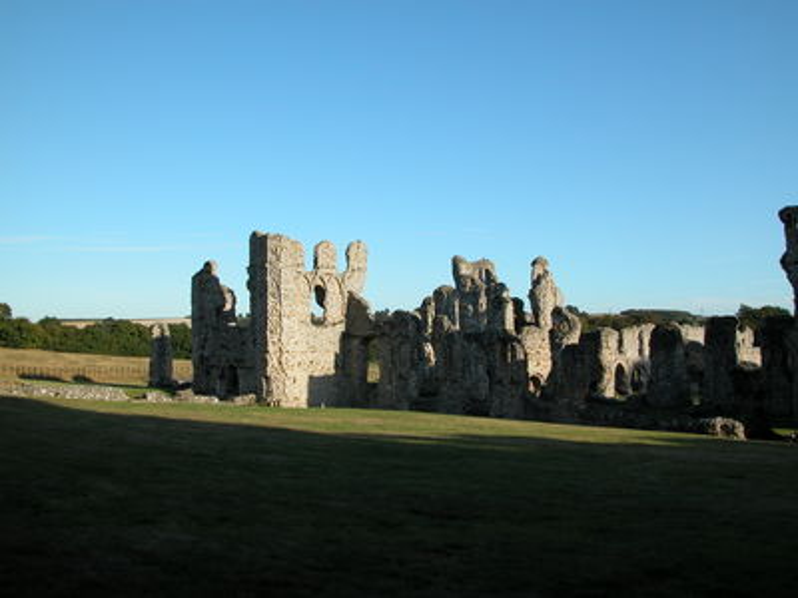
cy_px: 299
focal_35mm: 35
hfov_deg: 52.6
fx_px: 807
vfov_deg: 40.7
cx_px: 399
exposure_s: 1/259
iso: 100
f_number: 6.3
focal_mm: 8.9
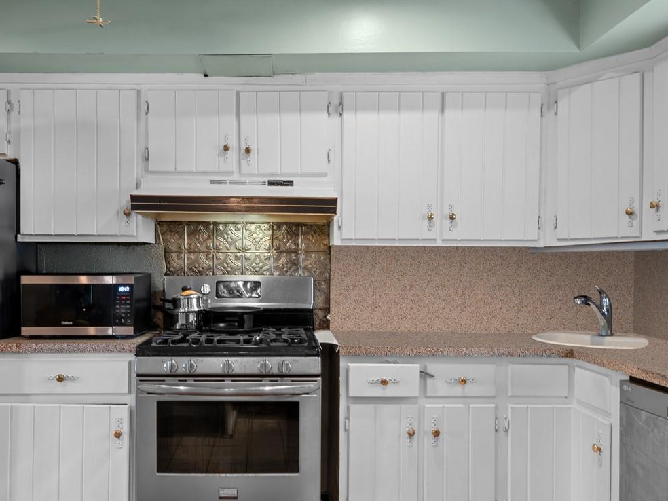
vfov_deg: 49.7
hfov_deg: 63.1
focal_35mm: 28
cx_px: 286
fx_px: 540
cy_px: 277
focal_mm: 14
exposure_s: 3.2
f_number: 10
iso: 100
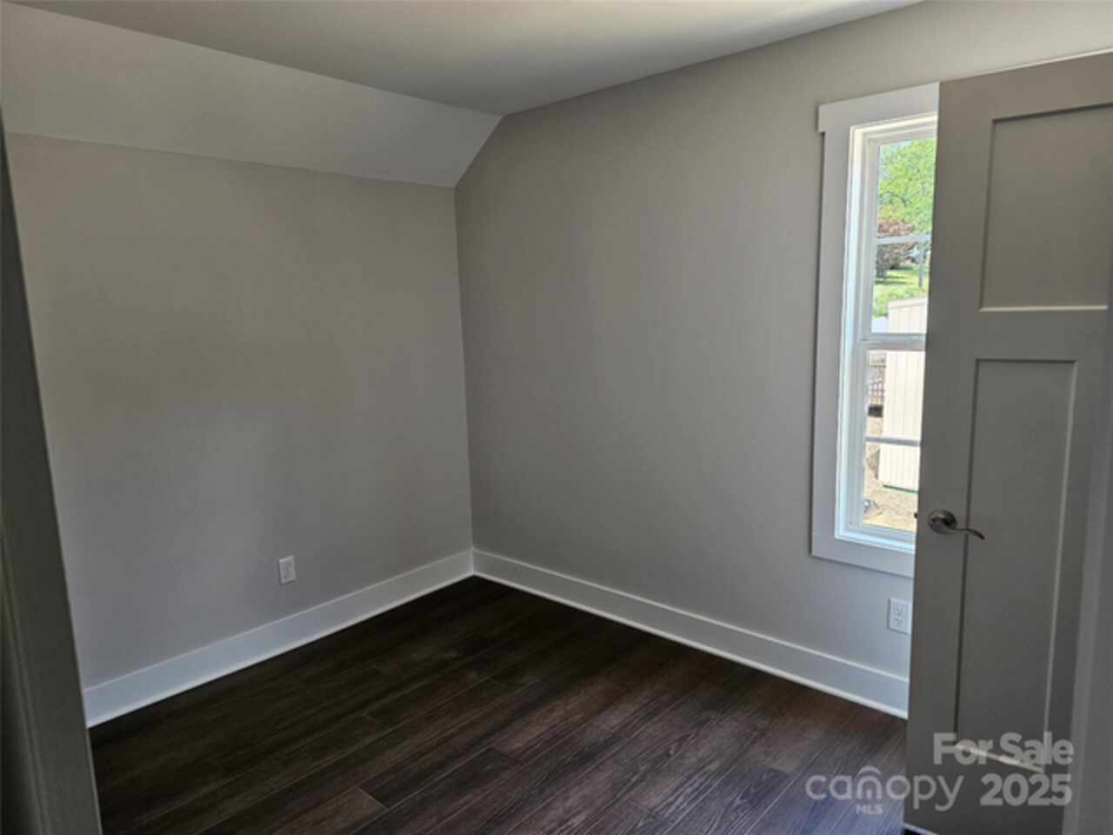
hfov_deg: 73.9
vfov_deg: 58.9
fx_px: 740
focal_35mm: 23
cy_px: 418
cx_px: 556
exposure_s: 1/207
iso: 125
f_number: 1.7
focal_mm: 6.3
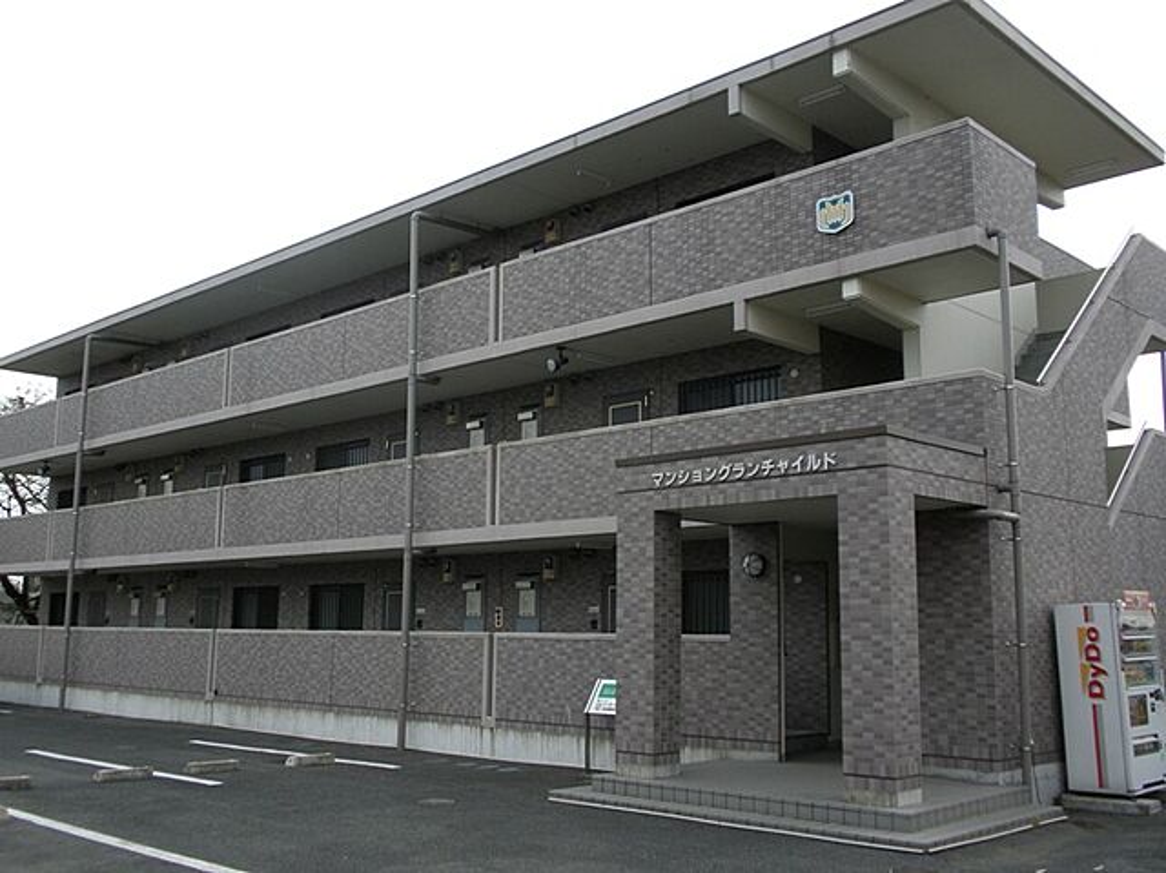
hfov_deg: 50.2
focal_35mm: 37
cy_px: 436
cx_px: 583
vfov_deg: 38.6
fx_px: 1245
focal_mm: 6.6
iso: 64
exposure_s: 1/400
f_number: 3.5
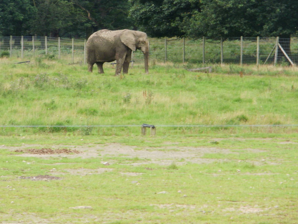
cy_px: 75
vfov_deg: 6.0
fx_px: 2126
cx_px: 135
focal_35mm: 247
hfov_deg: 8.0
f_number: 5.6
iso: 125
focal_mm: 31.5
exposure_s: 1/160
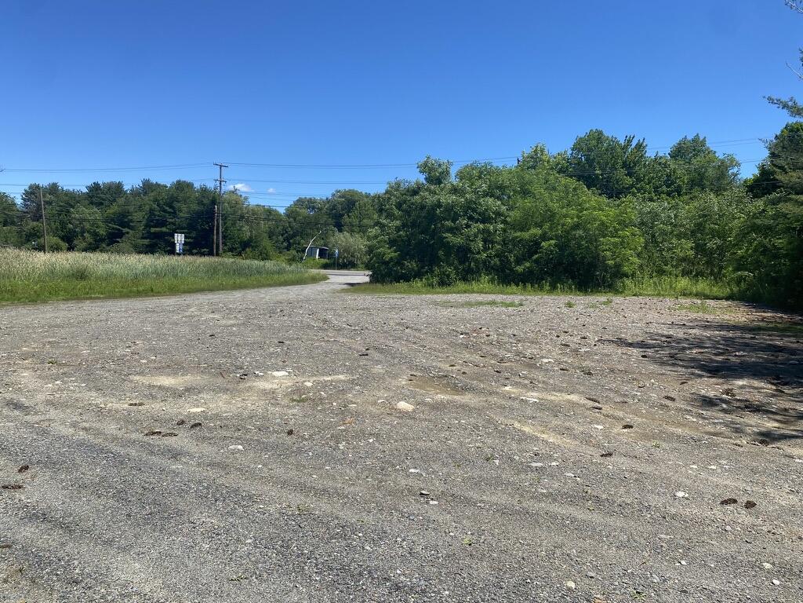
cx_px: 402
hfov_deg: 67.3
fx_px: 603
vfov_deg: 53.1
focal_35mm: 26
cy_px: 302
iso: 32
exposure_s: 1/2688
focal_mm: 4.25
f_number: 1.8
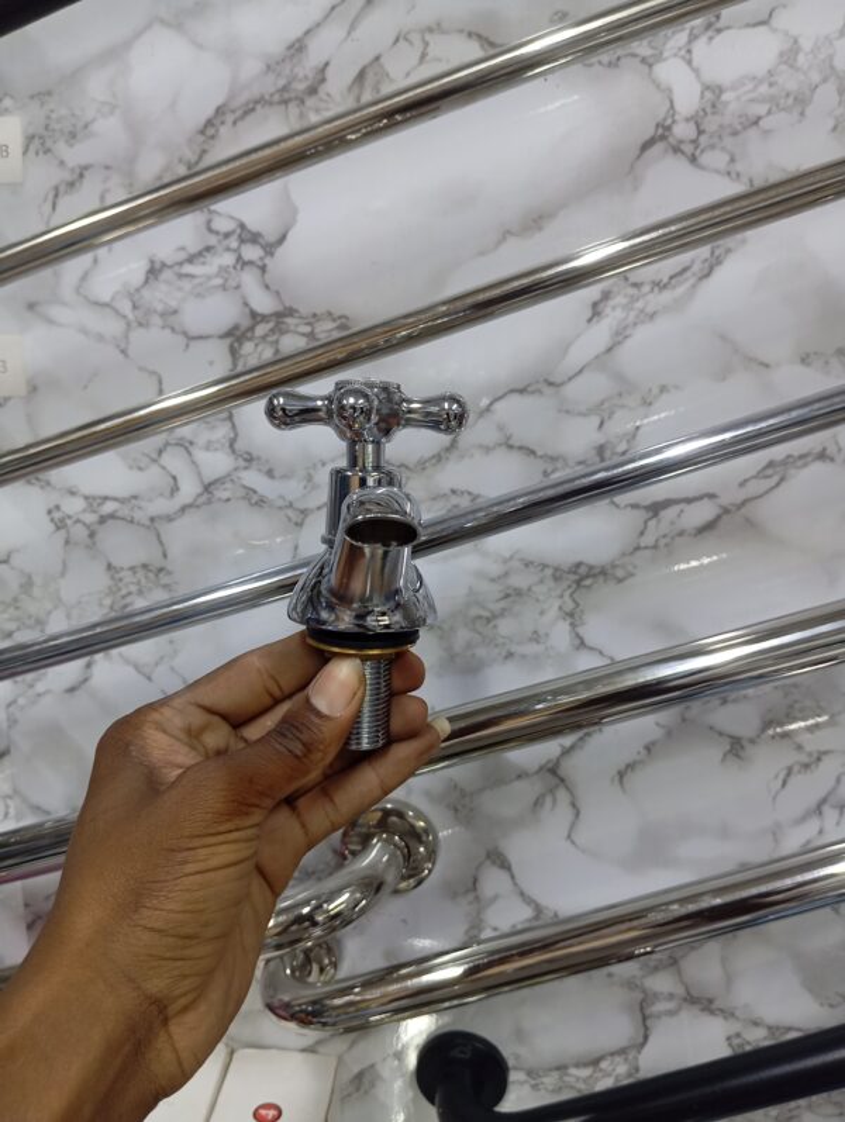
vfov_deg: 63.4
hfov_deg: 49.9
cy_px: 561
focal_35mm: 28
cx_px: 422
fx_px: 909
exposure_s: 1/50
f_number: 1.8
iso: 389
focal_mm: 4.22
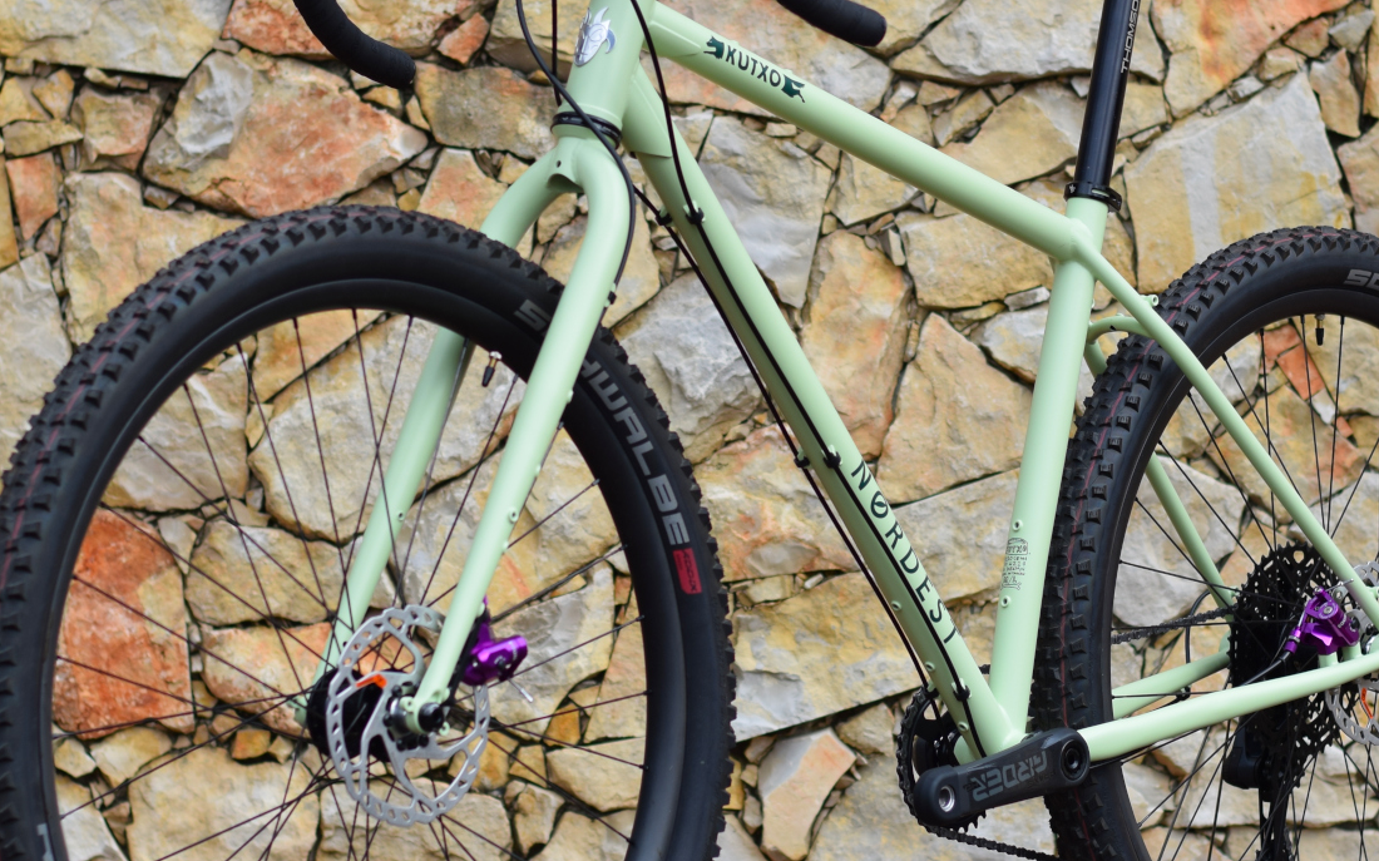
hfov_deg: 15.0
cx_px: 773
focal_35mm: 139
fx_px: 5223
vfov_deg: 9.4
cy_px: 478
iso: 100
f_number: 2.8
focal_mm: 50
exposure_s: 1/800
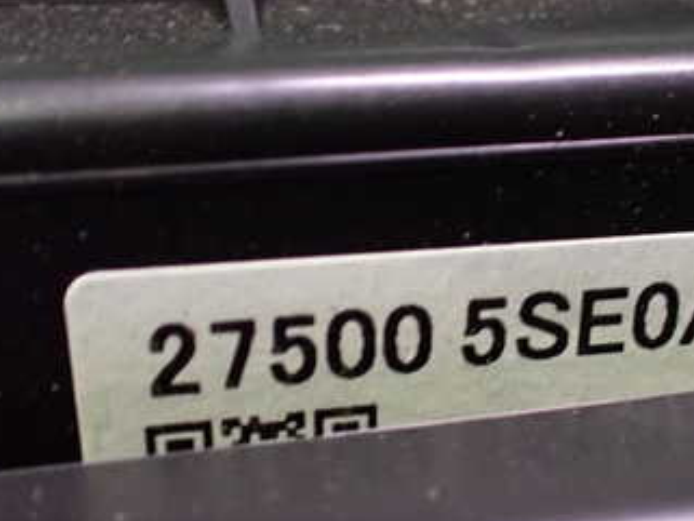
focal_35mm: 56
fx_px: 1123
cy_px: 290
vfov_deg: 26.1
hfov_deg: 34.2
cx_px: 409
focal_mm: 5.4
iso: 1250
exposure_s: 1/30
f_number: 2.3
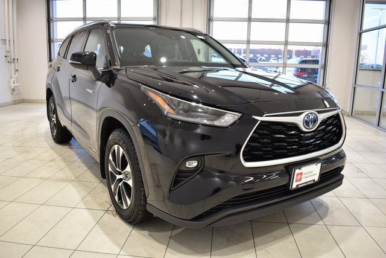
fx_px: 290
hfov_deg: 67.4
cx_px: 193
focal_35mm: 27
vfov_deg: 48.0
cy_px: 129
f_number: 3.5
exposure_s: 1/30
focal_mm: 18
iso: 280
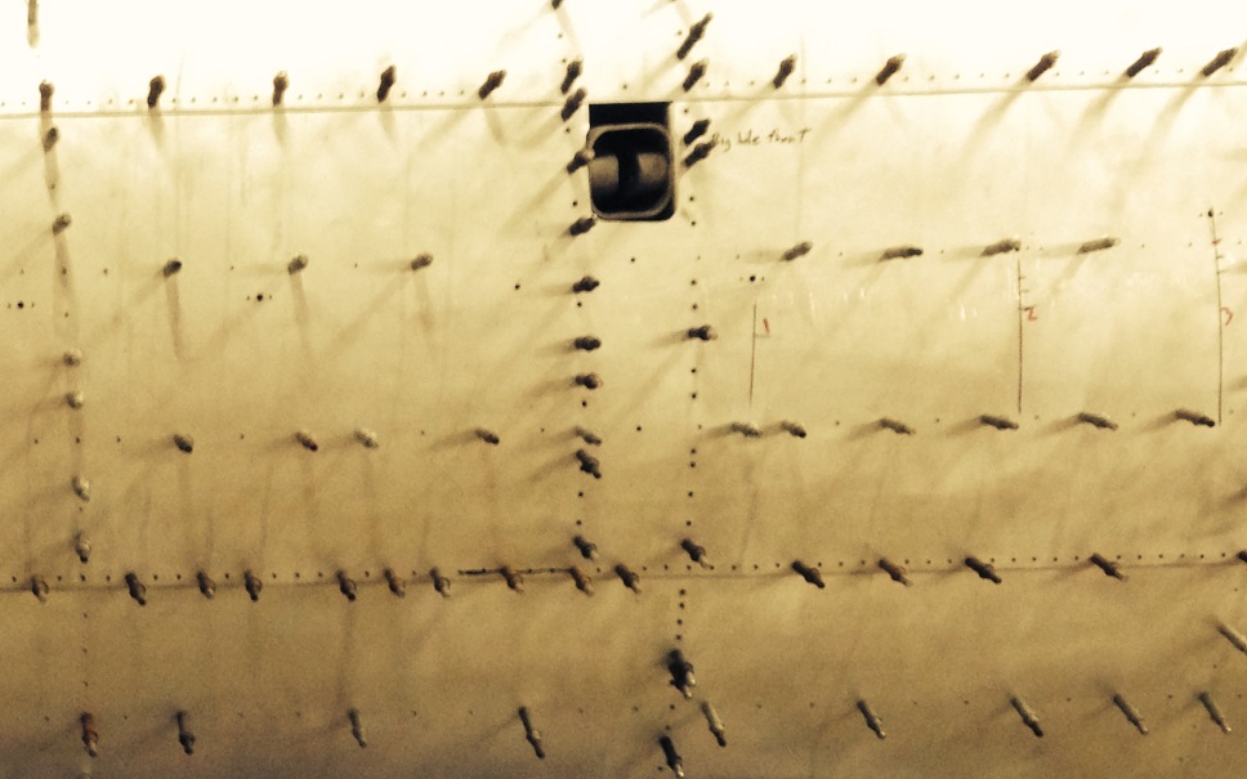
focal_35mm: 74
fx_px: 2515
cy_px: 970
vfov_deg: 16.8
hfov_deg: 27.3
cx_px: 256
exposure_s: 1/20
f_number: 2.4
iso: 200
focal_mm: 4.12
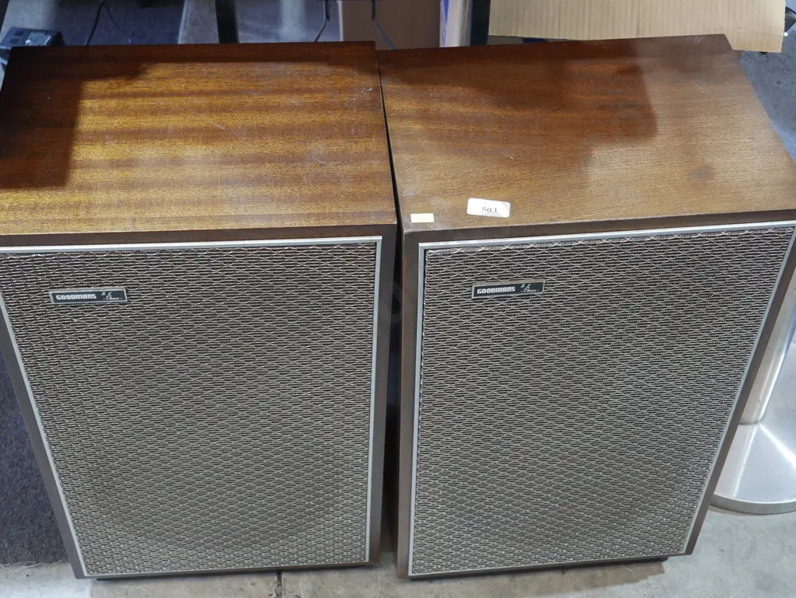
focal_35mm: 50
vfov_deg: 29.1
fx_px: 1150
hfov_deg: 38.2
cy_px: 299
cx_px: 398
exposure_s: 1/60
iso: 1250
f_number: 5.3
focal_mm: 25
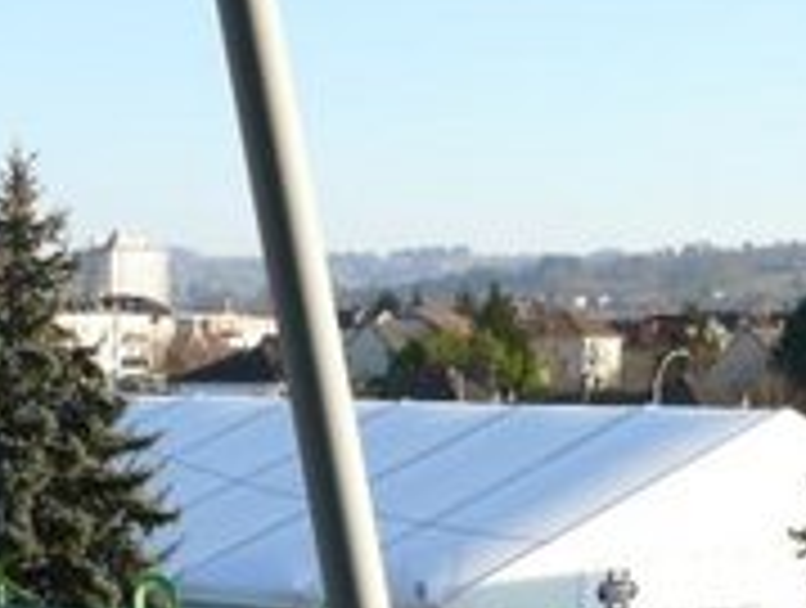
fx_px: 2730
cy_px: 838
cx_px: 95
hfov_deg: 16.6
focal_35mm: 117
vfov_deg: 12.2
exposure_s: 1/200
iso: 100
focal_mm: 7.4
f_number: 4.5
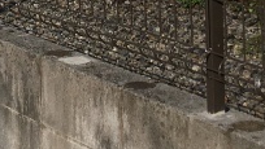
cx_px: 25
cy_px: -200
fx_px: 1090
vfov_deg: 7.4
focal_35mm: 155
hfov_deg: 13.7
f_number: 2.2
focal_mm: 4.15
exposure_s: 1/2747
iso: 25
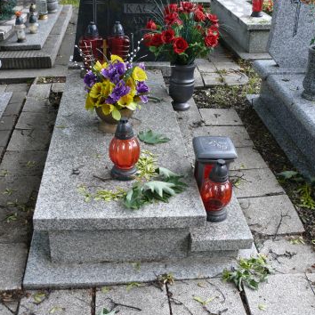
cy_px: 140
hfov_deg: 40.0
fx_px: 432
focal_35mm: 42
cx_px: 158
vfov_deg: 40.0
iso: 100
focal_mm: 7.4
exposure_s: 1/40
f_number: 2.8
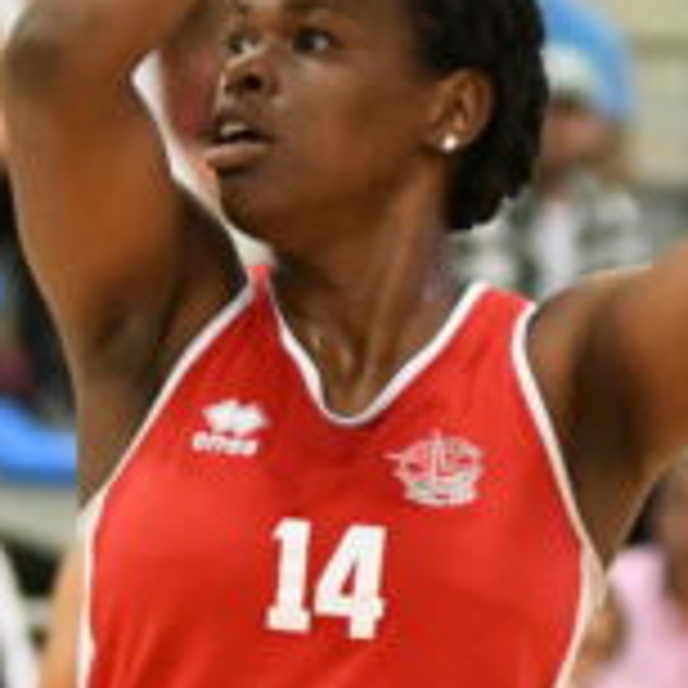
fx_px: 20125
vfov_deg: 2.0
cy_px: 661
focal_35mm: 895
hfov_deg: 2.0
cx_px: 292
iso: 6400
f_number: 2.8
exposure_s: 1/640
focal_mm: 112
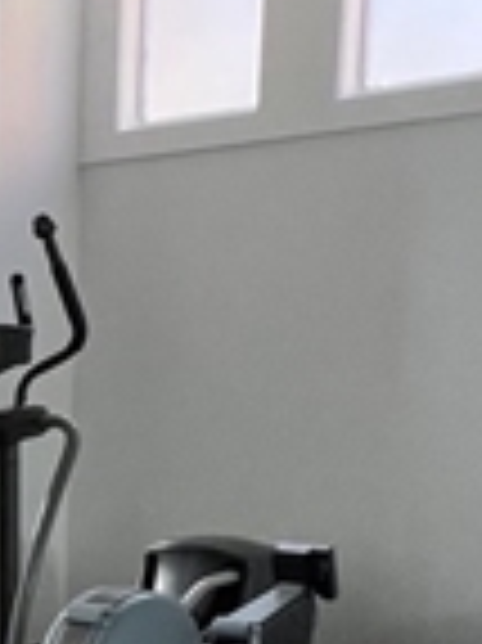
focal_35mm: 70
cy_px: 558
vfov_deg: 27.0
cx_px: -617
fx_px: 1302
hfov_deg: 14.8
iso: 80
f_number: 1.8
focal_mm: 1.57
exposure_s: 1/99
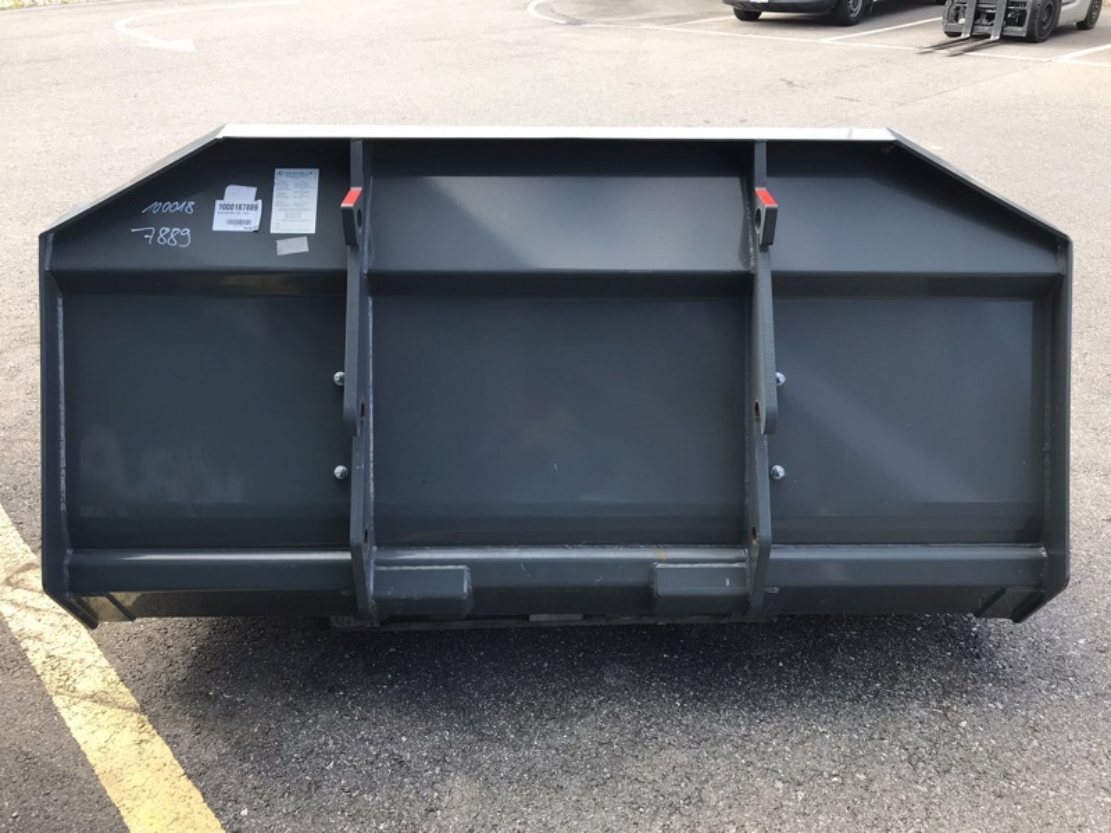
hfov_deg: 63.4
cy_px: 416
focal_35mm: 28
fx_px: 899
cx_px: 556
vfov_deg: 49.7
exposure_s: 1/260
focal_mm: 3.99
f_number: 1.8
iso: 20
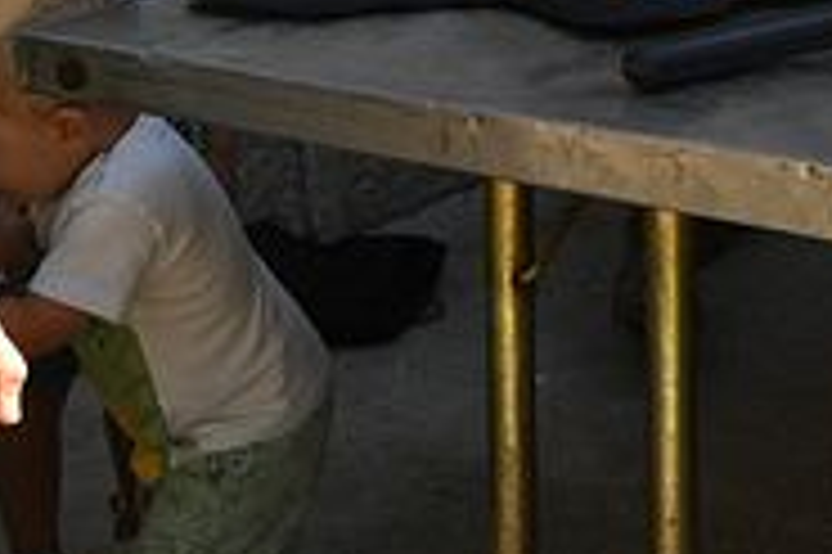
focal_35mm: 101
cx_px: 792
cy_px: -266
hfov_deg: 19.7
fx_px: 2332
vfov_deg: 12.8
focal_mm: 15
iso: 160
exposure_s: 1/125
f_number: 8
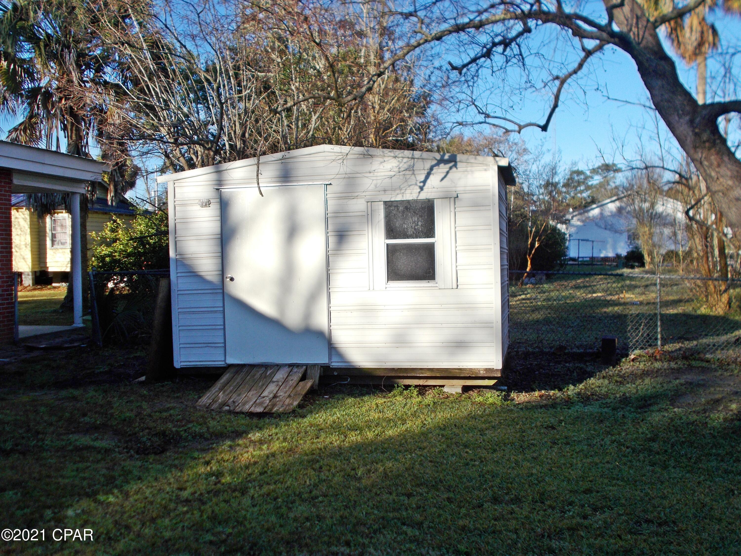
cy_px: 278
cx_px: 370
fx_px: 835
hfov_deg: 47.9
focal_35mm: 39
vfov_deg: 36.8
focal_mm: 6.9
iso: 80
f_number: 3.9
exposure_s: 1/500
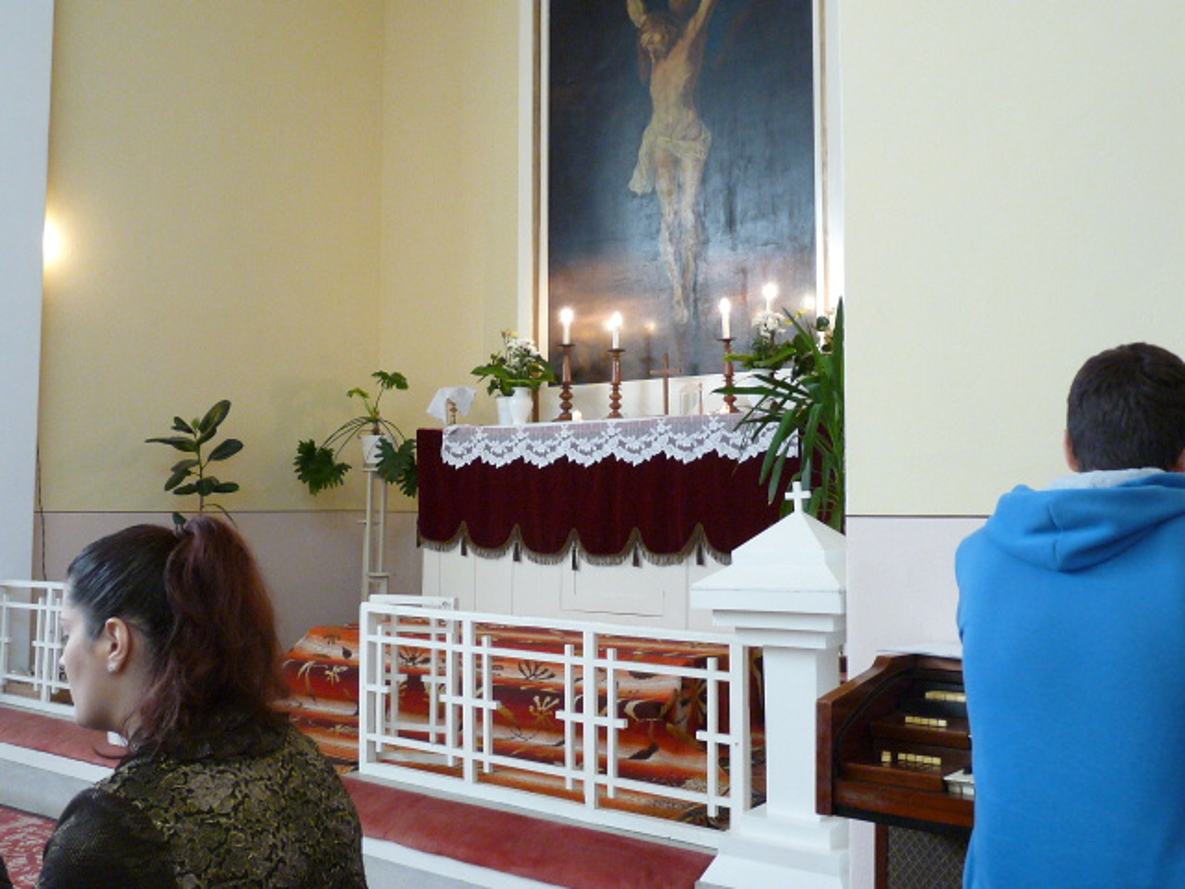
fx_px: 1130
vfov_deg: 42.9
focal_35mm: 33
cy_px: 444
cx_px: 592
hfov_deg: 55.4
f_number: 2.8
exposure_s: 1/60
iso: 400
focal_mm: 4.8
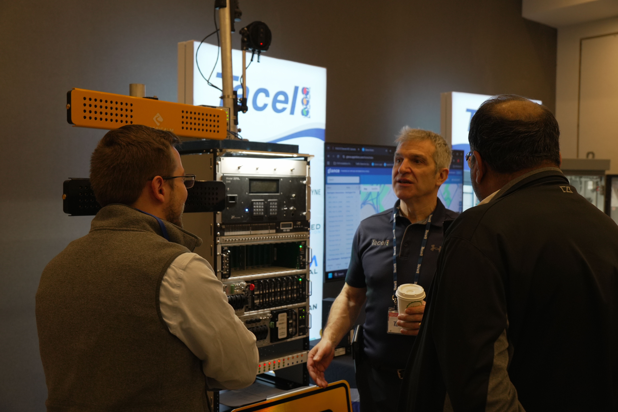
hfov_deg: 51.3
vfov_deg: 35.5
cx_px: 309
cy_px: 206
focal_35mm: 38
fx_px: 644
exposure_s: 1/200
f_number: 3.5
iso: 800
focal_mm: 25
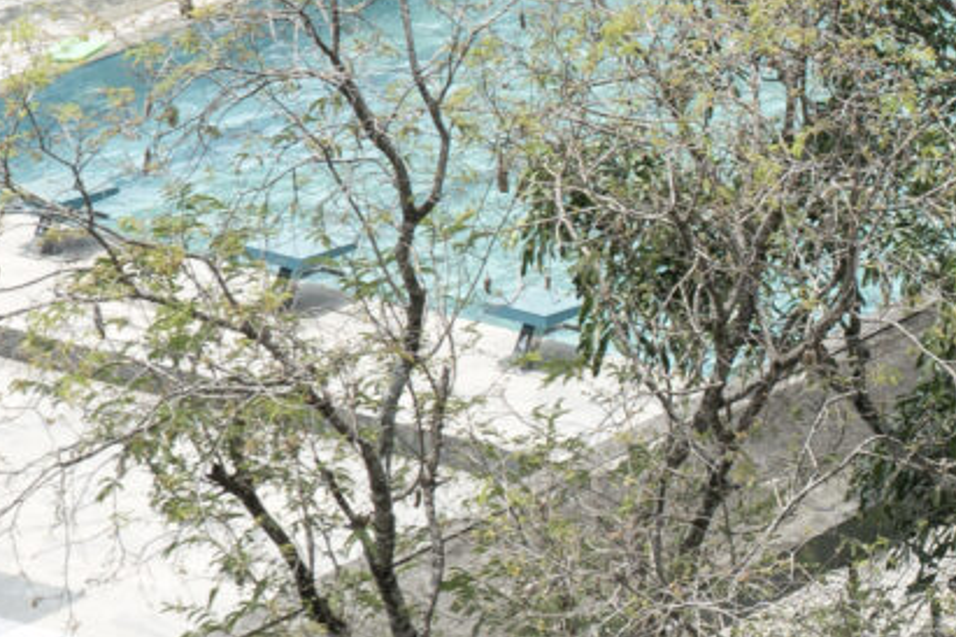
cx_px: 2052
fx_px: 6612
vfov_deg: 5.5
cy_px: 420
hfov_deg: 7.8
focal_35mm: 249
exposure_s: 1/60
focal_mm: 50
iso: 160
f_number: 10
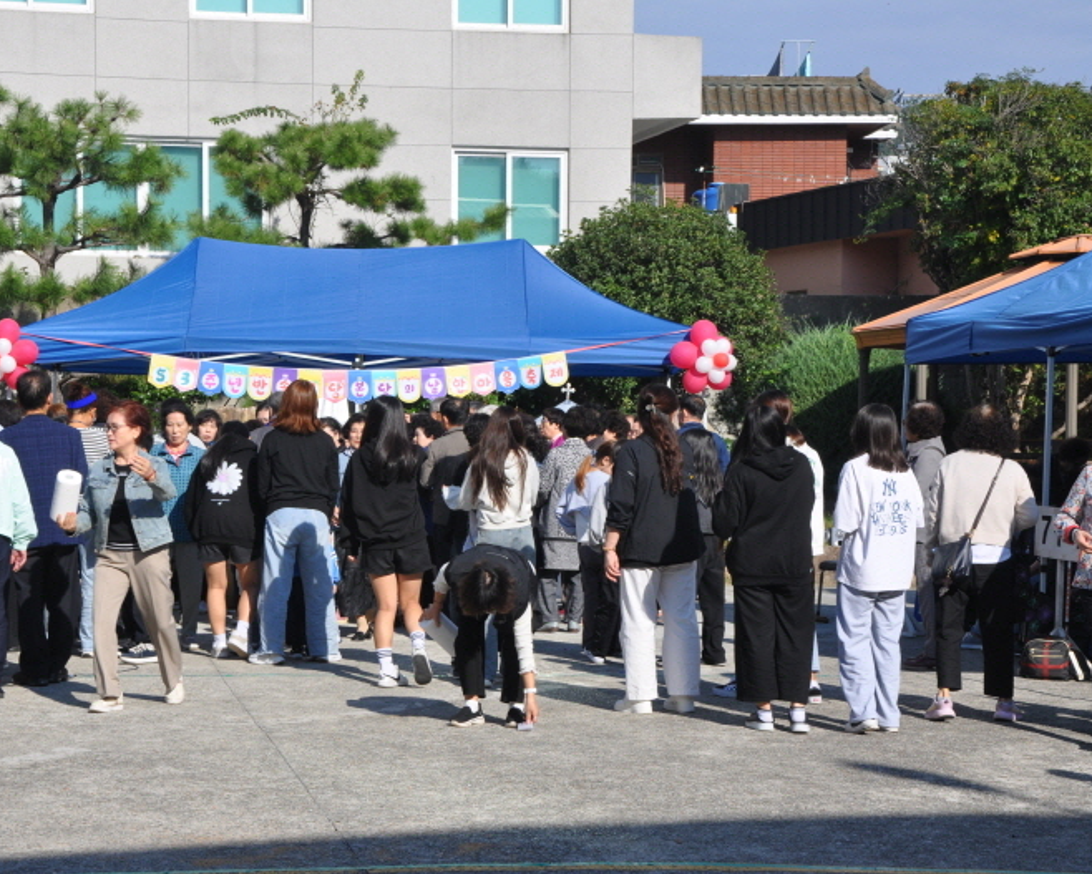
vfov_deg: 18.7
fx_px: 2651
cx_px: 438
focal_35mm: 82
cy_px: 439
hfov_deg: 23.2
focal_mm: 48
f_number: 13
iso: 200
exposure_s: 1/160
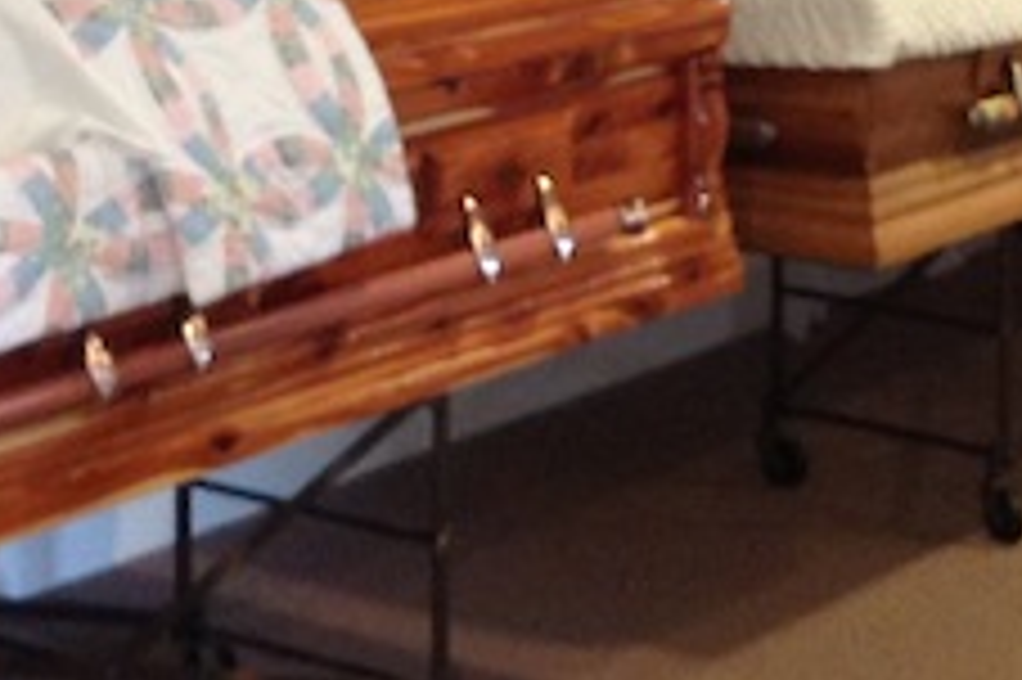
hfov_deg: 15.9
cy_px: -306
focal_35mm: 128
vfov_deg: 10.4
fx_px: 3631
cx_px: 833
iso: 160
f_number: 2.4
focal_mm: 4.28
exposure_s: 1/15
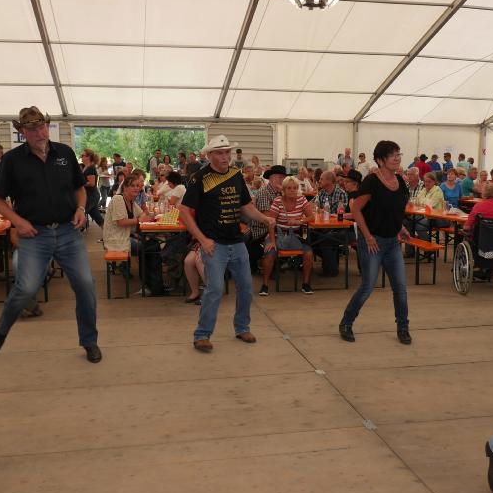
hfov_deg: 41.8
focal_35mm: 40
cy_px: 256
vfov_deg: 41.9
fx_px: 645
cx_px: 267
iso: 200
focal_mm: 14
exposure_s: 1/160
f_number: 4.5
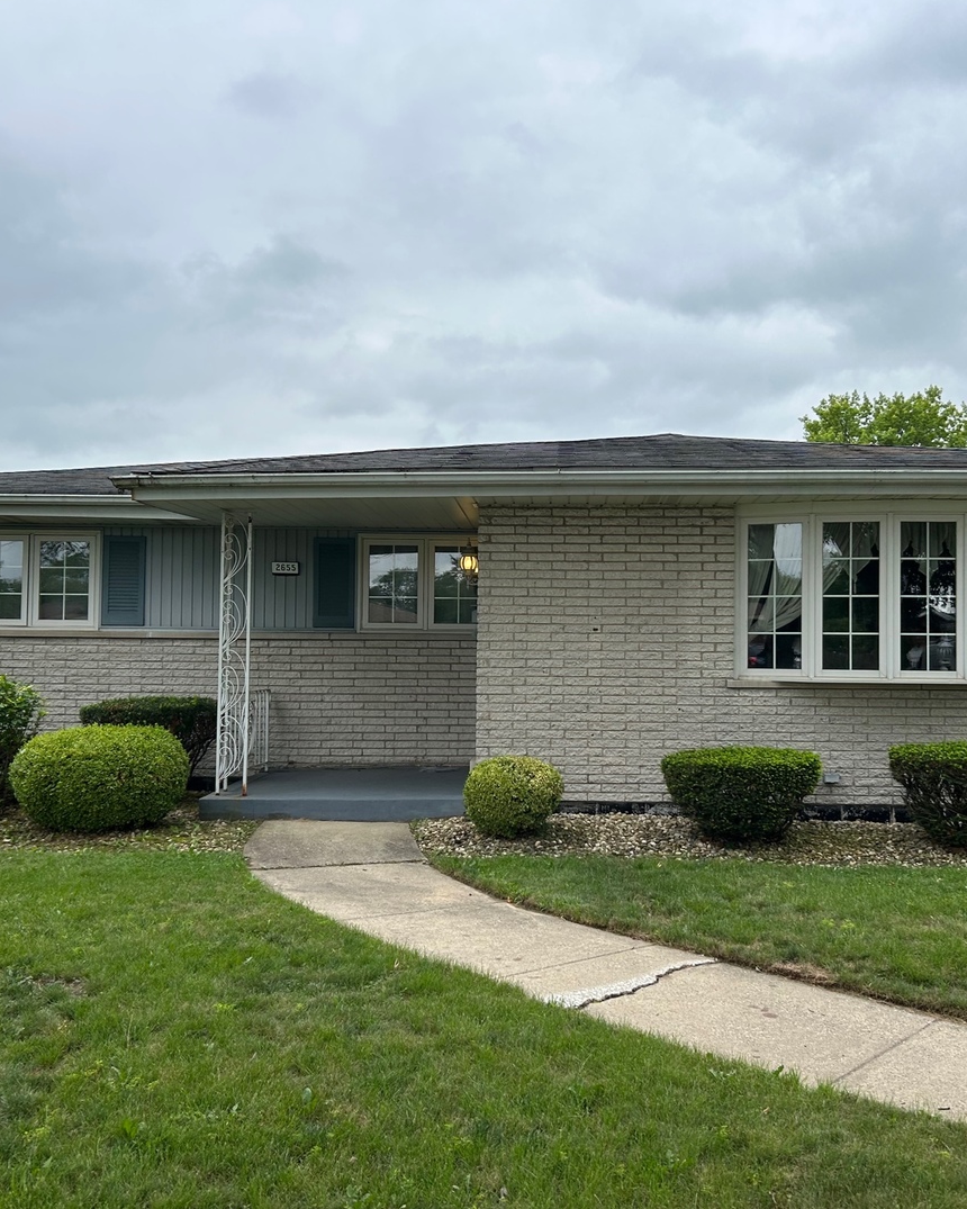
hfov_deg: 43.2
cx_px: 553
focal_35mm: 34
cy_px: 604
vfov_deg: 52.8
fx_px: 1216
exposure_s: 1/846
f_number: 1.5
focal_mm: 5.7
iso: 50
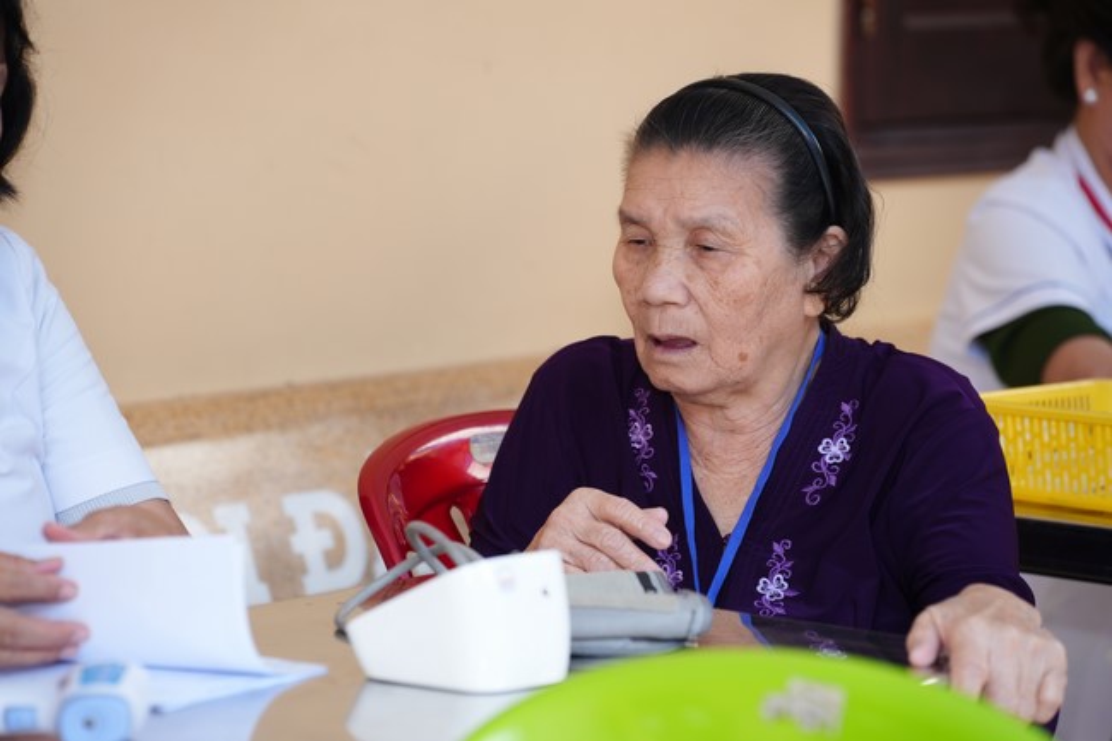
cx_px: 556
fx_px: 4632
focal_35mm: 150
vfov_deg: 9.1
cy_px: 370
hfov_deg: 13.7
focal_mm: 150
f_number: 4.5
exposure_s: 1/100
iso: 500
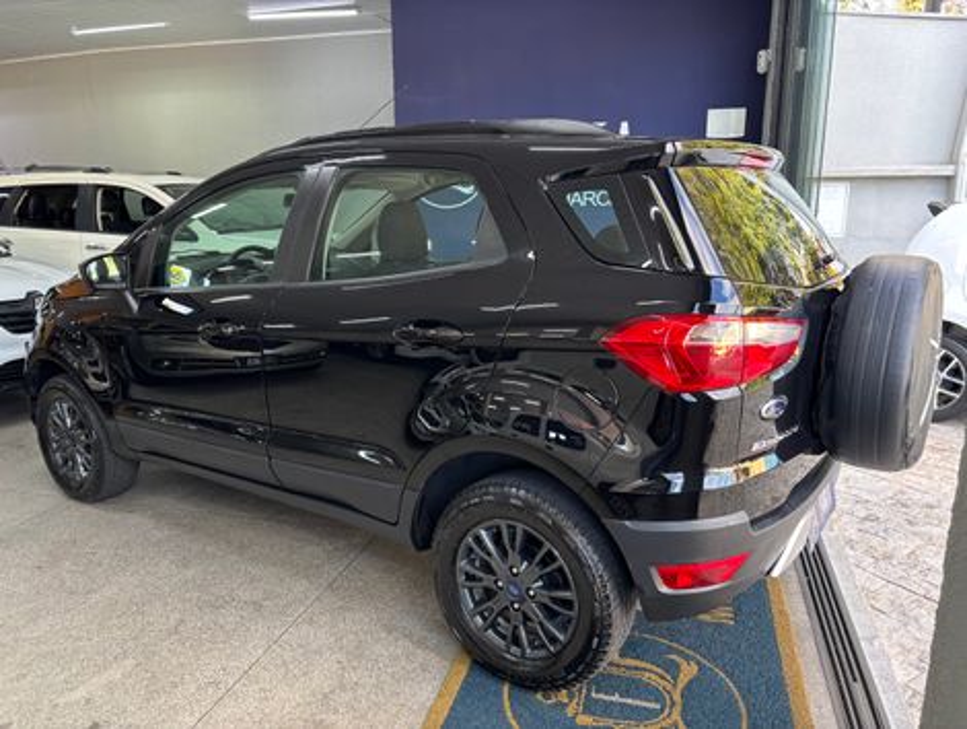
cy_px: 364
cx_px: 484
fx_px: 727
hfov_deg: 67.2
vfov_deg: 53.2
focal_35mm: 26
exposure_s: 1/60
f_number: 1.6
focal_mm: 5.96
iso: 125
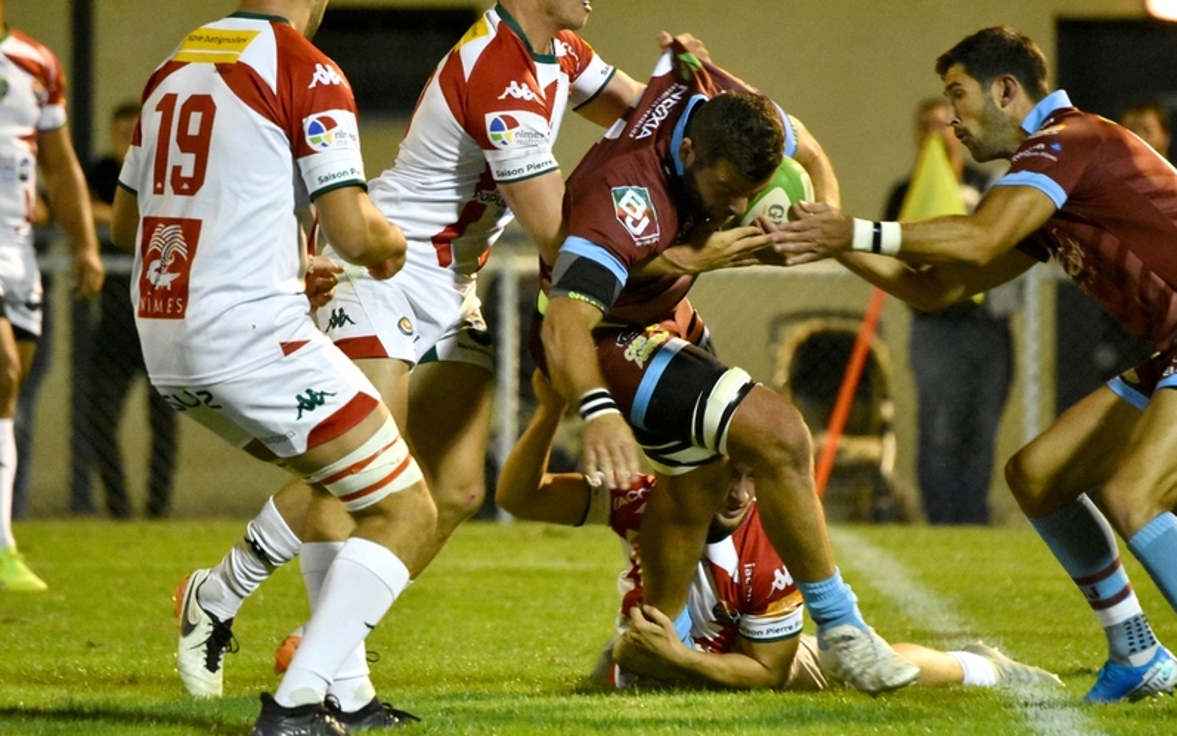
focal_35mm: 613
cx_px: 589
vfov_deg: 2.1
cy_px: 353
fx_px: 19662
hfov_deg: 3.4
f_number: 5.6
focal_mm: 400
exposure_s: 1/500
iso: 6400
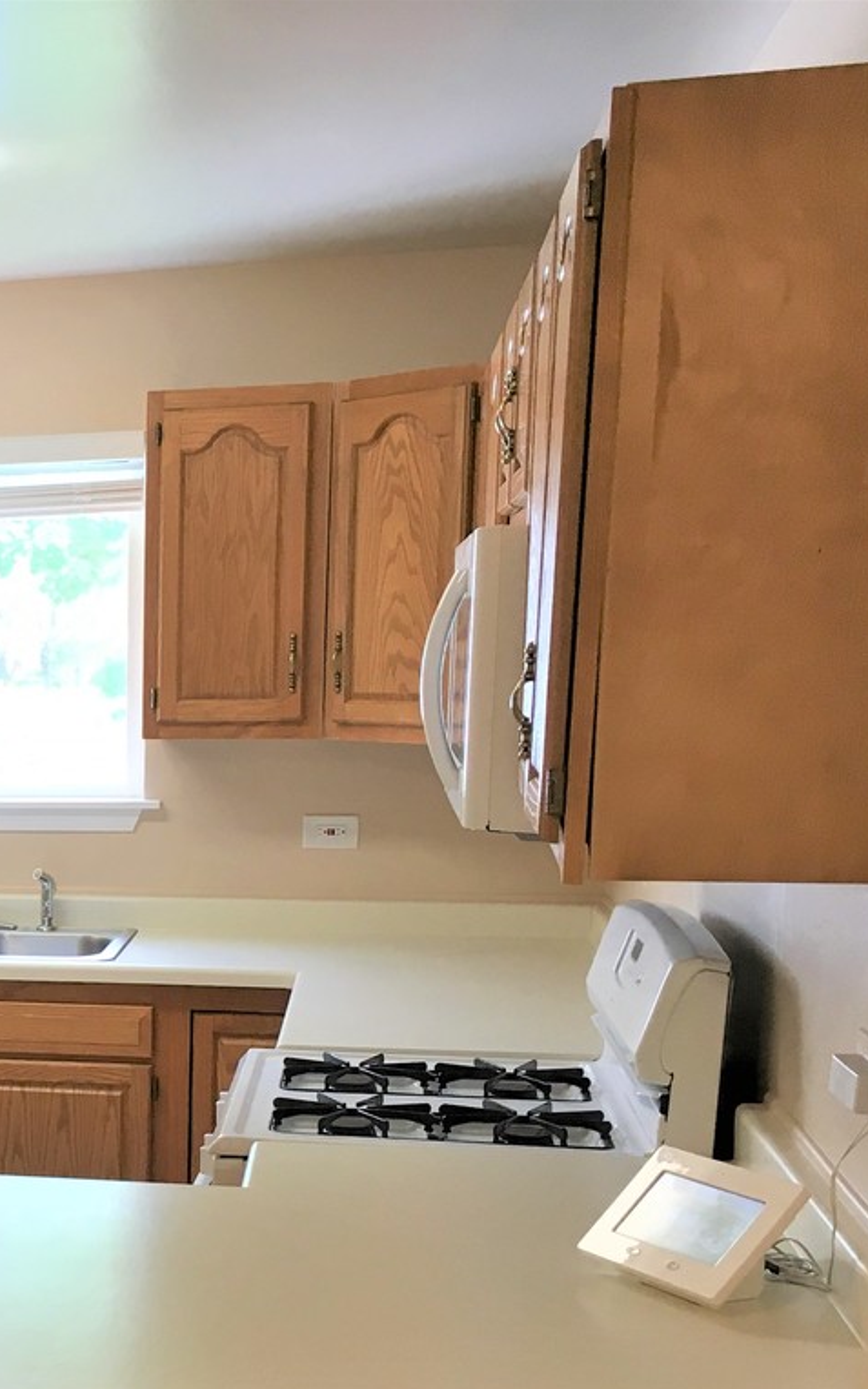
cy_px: 979
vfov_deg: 34.6
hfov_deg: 20.2
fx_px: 2195
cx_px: -302
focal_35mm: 58
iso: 25
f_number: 2.2
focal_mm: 4.15
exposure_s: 1/30
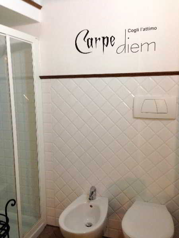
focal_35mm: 33
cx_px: 90
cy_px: 119
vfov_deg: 55.4
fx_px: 228
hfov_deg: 42.9
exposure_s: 1/20
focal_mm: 4.12
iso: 125
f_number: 2.4
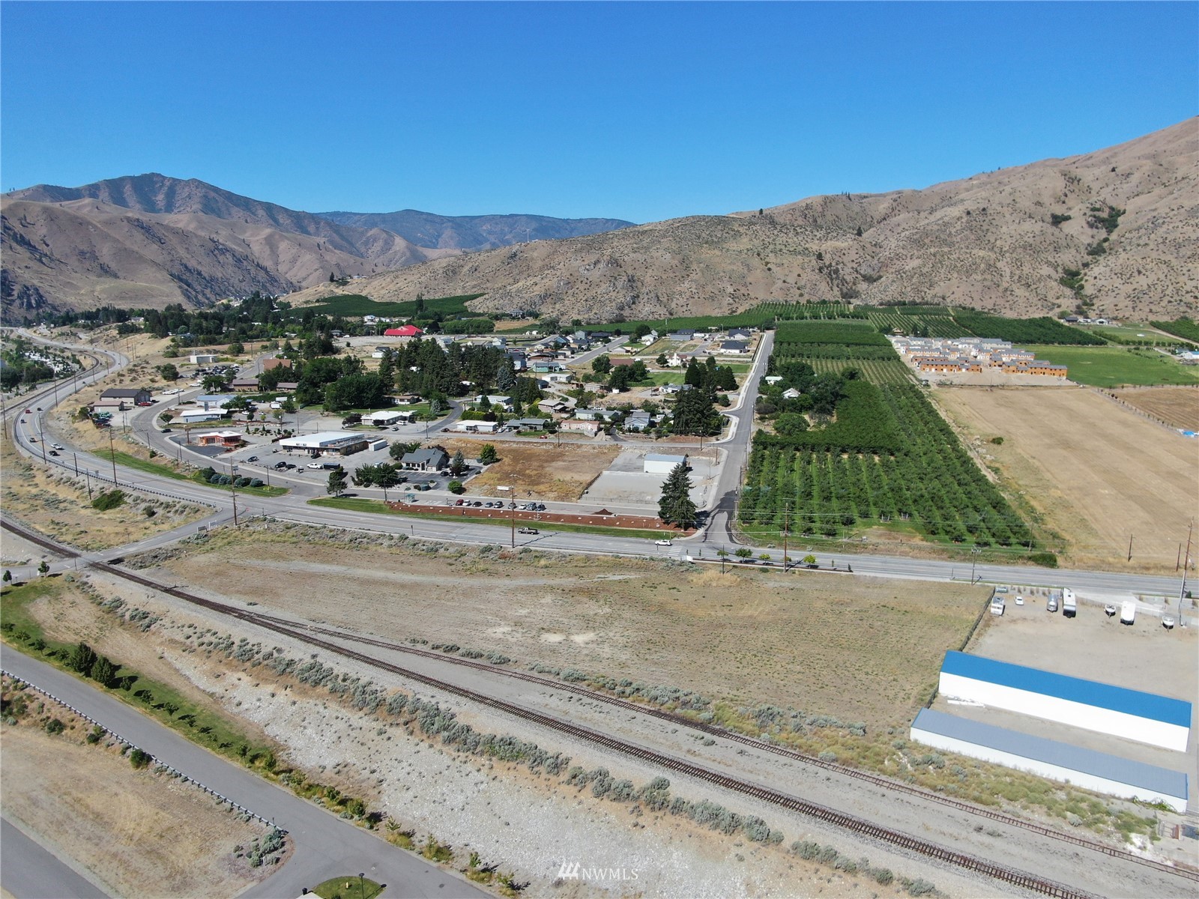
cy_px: 450
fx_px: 831
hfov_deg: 71.6
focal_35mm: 24
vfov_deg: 56.8
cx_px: 600
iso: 100
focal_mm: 4.39
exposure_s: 1/1600
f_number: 2.8
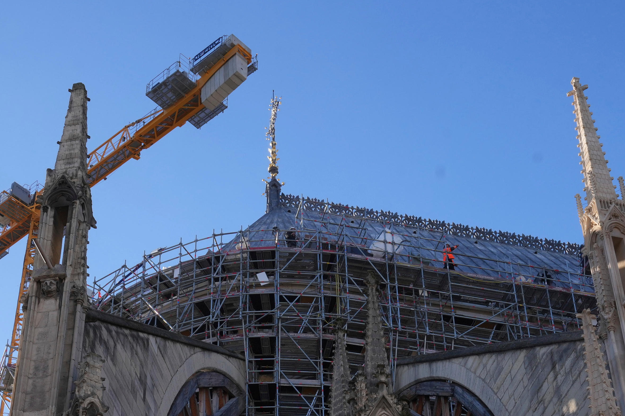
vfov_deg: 18.9
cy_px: 428
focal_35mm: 70
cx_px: 364
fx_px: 1215
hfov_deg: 28.8
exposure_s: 1/250
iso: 400
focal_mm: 33
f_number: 11
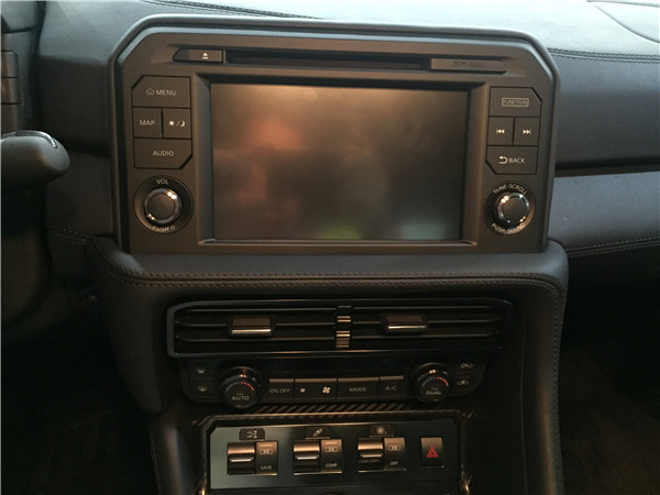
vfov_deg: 48.2
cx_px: 330
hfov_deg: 61.7
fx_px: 553
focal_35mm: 29
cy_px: 248
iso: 640
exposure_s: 1/17
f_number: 2.2
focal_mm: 4.15
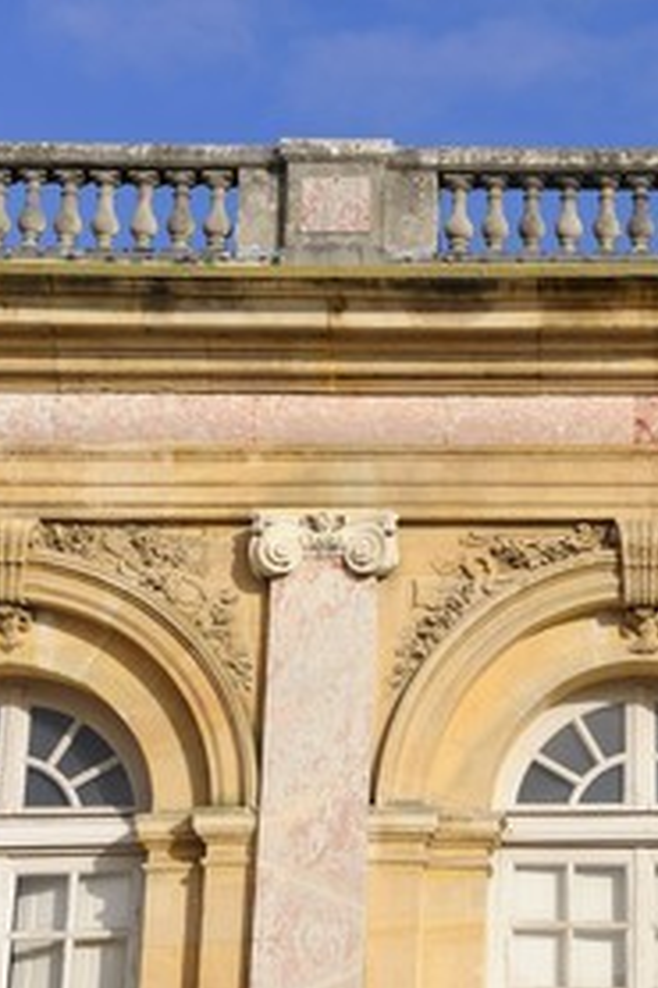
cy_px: 494
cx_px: 638
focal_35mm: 106
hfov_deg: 12.8
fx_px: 2910
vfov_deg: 19.3
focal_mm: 70
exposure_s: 1/160
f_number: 16
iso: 200
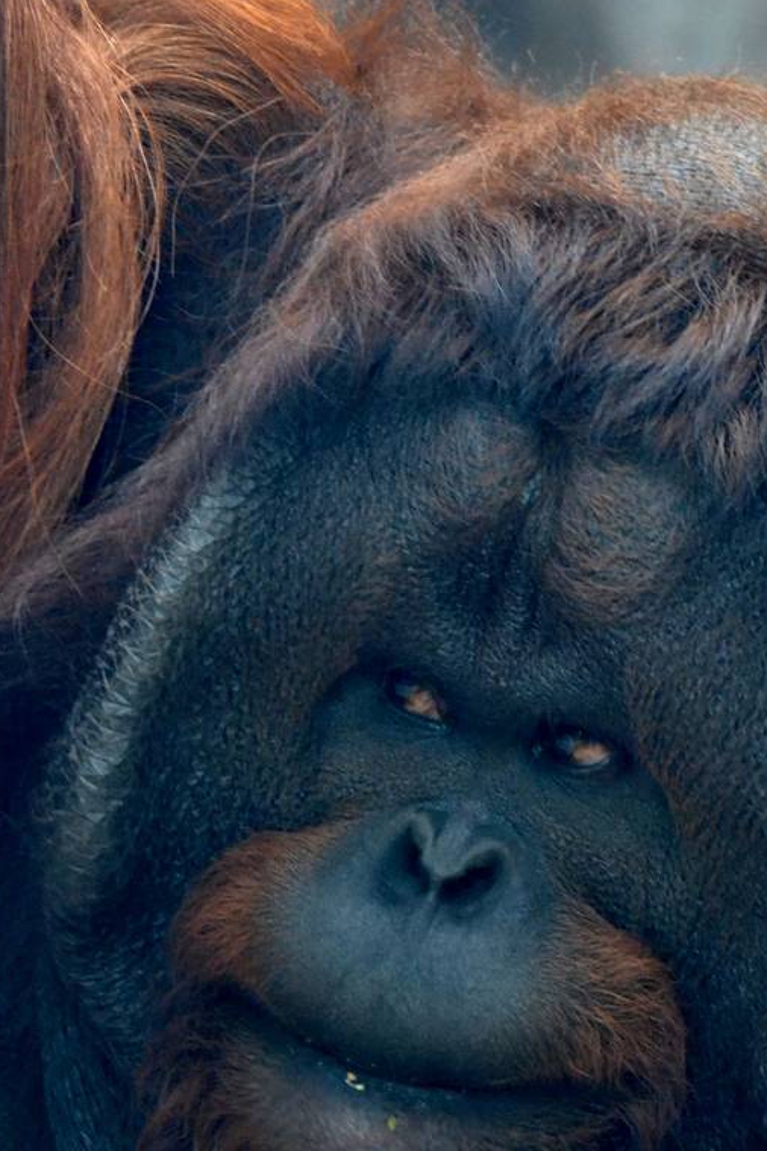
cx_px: 477
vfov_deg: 4.3
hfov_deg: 2.9
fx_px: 15147
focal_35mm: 474
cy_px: 908
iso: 3200
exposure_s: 1/50
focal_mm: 150
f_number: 5
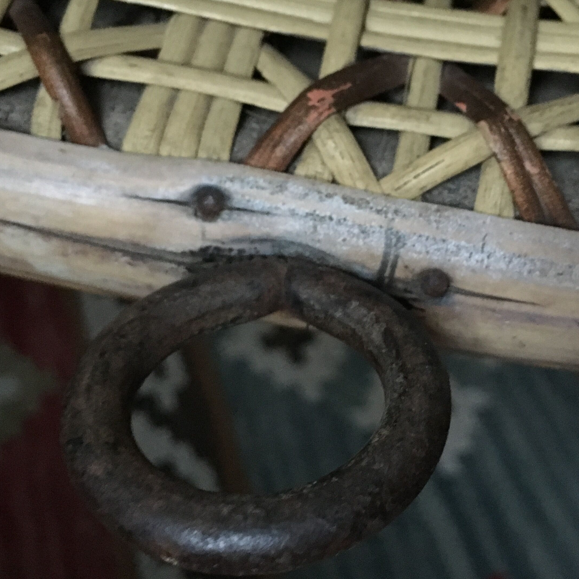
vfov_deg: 35.3
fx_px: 908
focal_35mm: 48
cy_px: 268
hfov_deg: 35.2
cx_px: 364
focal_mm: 4.15
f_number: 2.2
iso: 640
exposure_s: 1/17
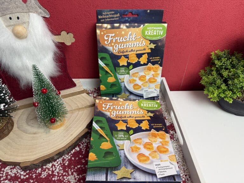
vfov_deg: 56.8
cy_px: 92
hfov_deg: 71.6
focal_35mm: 24
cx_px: 122
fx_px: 169
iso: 80
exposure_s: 1/100
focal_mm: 6.76
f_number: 1.78
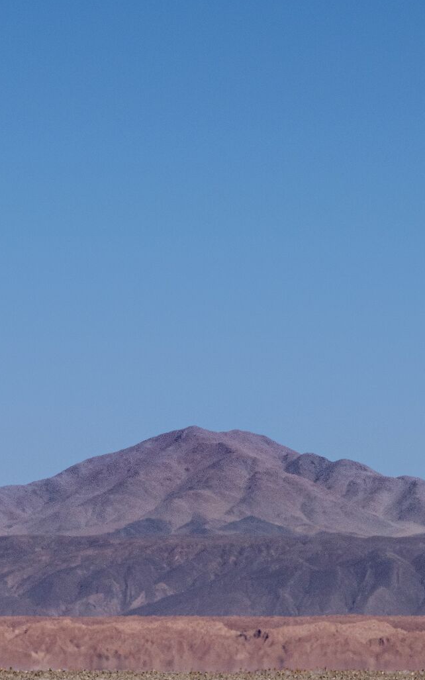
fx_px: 6952
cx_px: 208
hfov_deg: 3.5
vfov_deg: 5.6
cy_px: 586
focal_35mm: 375
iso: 200
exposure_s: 1/500
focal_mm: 105
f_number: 11
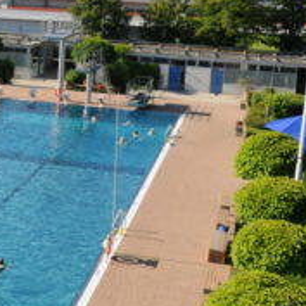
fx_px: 780
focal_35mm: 78
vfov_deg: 22.2
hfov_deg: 20.5
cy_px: 119
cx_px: -74
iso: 200
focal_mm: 18
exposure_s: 1/320
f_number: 9
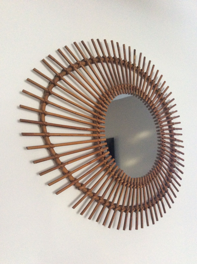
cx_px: 98
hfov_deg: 44.1
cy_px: 132
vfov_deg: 56.9
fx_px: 243
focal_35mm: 32
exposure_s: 1/25
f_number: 2.4
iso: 250
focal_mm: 3.3
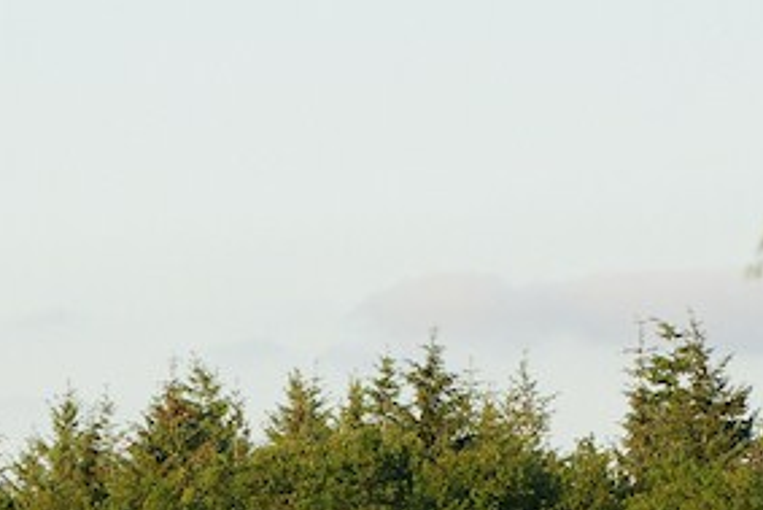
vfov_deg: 2.1
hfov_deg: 3.1
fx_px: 14037
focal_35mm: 662
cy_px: 1121
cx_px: 40
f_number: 4
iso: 400
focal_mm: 100
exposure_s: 1/1000
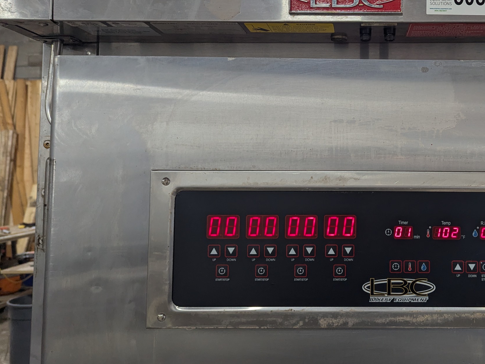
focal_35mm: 37
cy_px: 139
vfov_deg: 38.4
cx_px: 373
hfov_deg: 47.9
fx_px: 518
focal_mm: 6.81
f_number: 1.85
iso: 259
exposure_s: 1/120
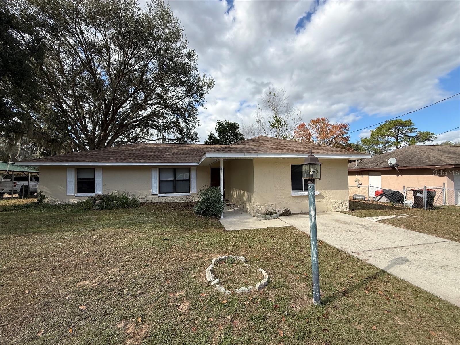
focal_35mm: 14
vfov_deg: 85.7
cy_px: 172
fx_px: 186
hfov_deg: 102.1
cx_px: 230
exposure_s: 1/1068
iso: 50
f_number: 2.2
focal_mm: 2.22
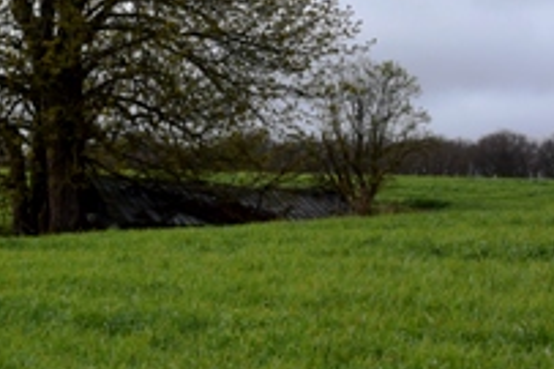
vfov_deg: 10.7
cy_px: -34
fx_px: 1937
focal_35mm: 126
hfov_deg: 16.2
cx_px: 180
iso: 160
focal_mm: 21.4
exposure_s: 1/800
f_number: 4.8
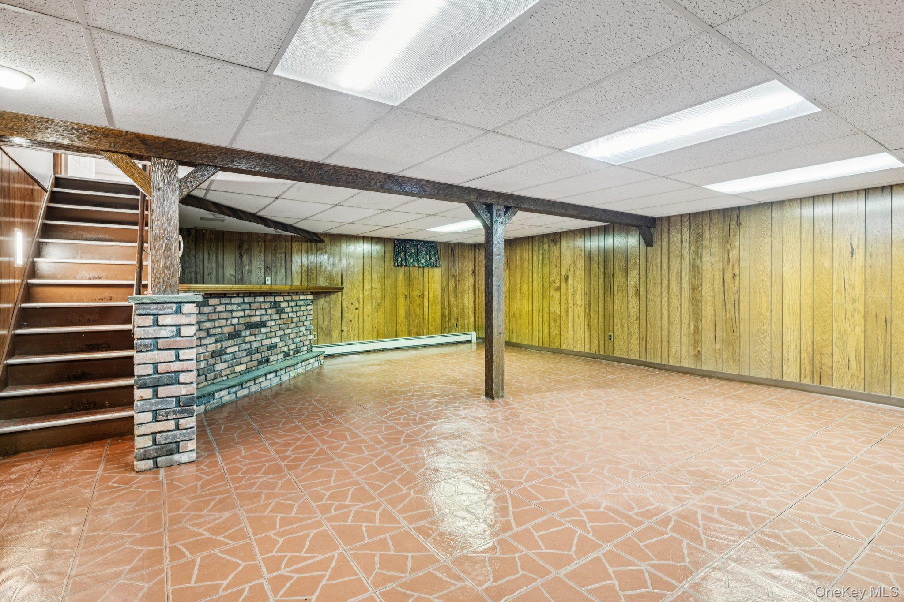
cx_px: 452
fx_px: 427
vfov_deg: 70.4
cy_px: 301
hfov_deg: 93.3
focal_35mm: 17
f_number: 8
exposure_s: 1/1.25
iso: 400
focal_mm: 17
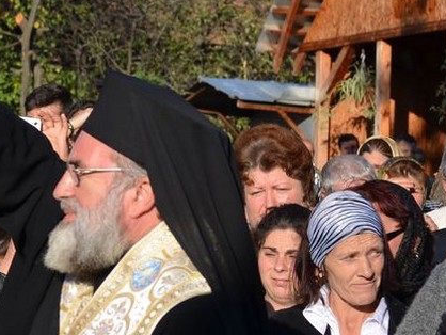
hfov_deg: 9.3
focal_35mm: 212
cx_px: -23
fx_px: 2733
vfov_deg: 7.0
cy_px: 109
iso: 110
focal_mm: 68
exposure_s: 1/250
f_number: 8
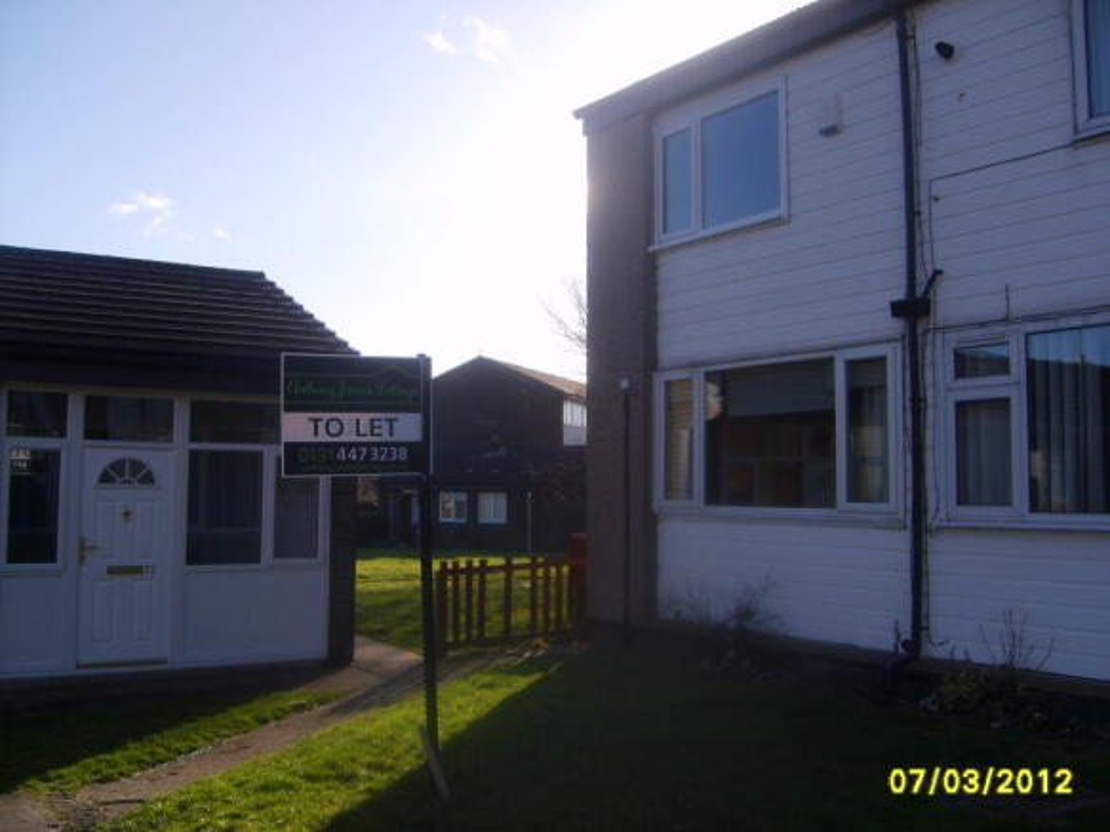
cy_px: 416
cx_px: 555
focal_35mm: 35
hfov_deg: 52.6
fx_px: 1122
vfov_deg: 40.7
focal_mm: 5.8
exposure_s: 1/1000
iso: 50
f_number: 2.8
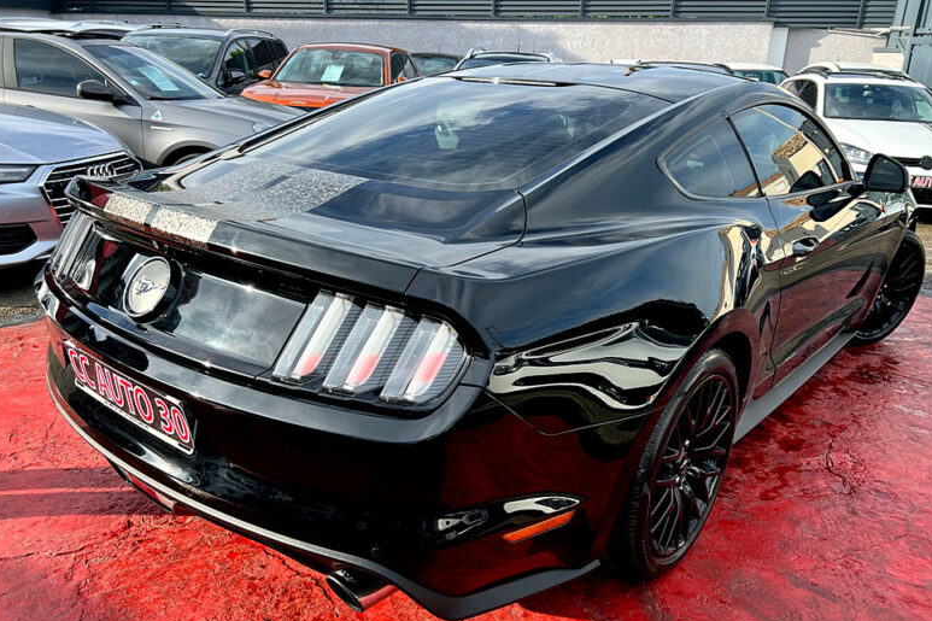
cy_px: 352
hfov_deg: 65.5
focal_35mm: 28
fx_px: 725
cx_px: 475
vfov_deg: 46.3
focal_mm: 5.7
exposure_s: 1/982
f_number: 1.5
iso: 50
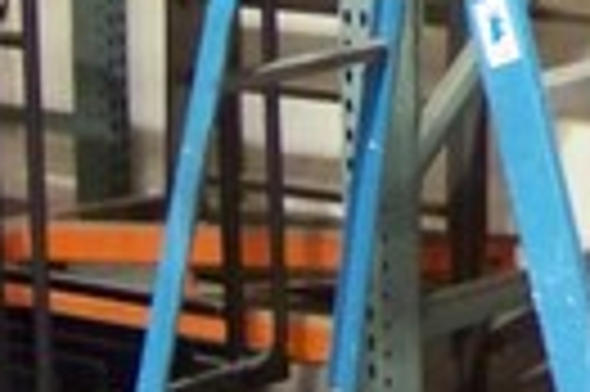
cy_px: -34
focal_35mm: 200
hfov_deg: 9.7
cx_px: 1103
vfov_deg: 6.8
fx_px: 3274
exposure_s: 1/15
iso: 400
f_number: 2.8
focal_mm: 5.85
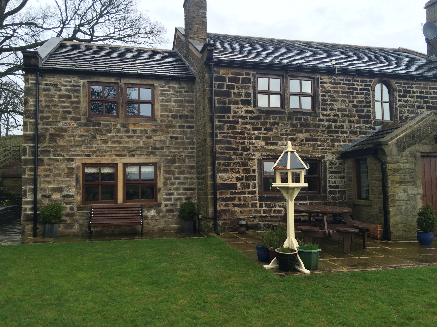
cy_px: 164
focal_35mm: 29
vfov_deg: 48.2
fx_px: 366
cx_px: 218
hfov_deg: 61.7
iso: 32
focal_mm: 4.15
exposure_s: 1/163
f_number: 2.2
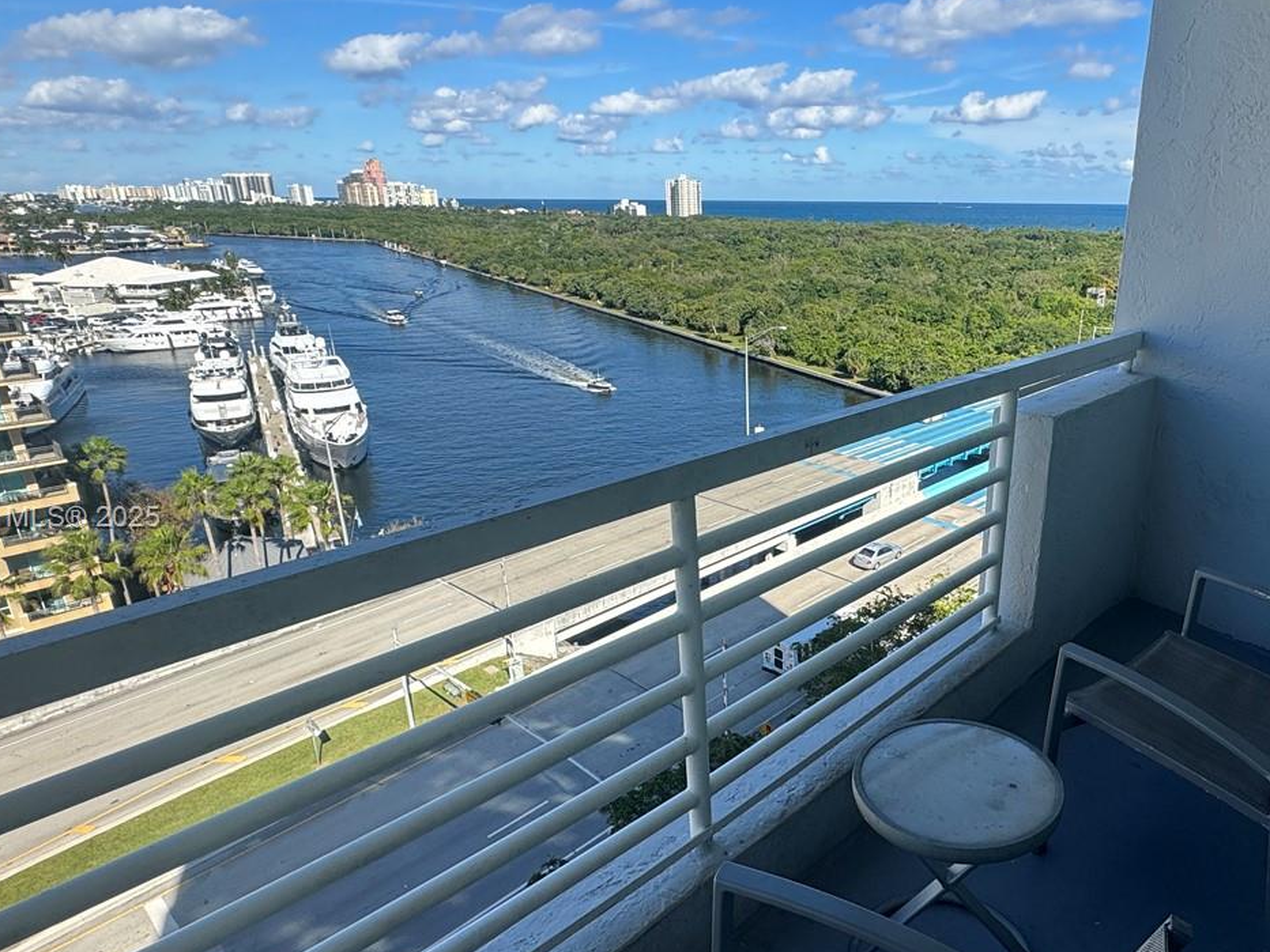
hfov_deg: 70.1
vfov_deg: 56.7
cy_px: 520
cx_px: 814
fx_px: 881
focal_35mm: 24
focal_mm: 2.22
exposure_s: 1/1160
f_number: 2.2
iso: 50
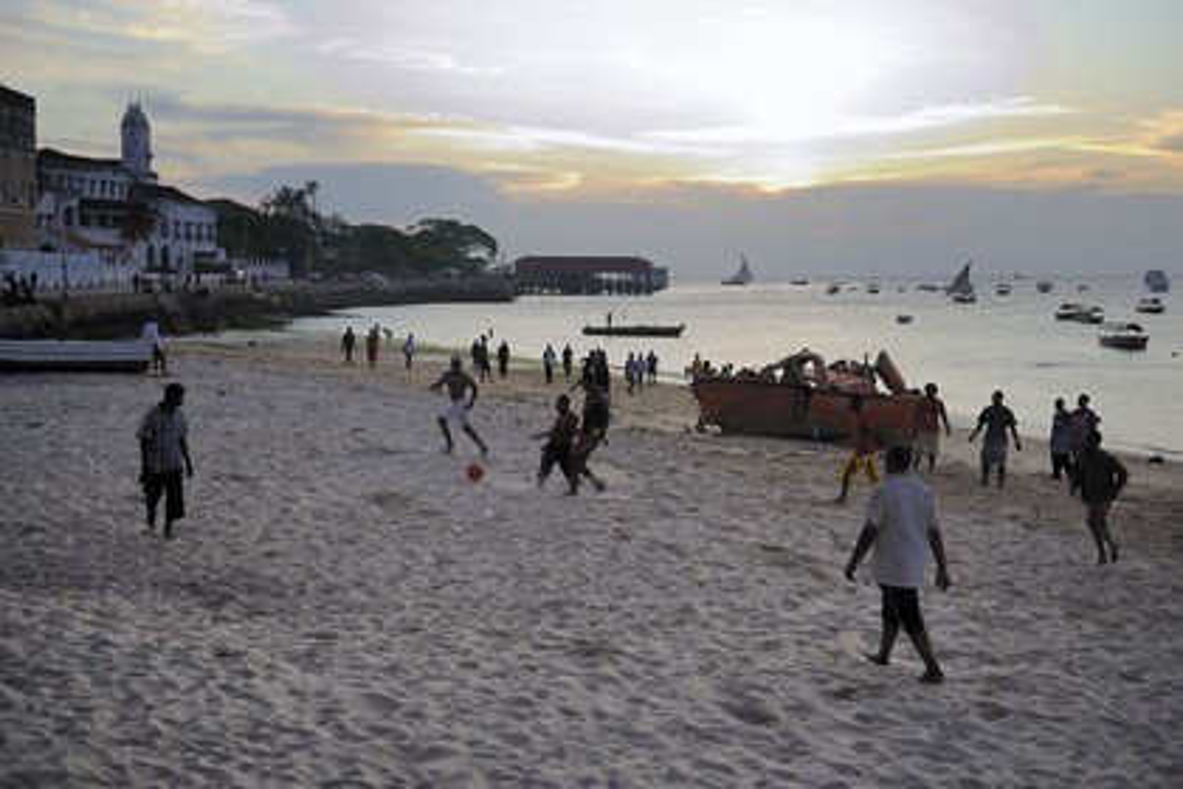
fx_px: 1479
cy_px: 394
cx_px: 592
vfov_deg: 29.9
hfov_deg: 43.6
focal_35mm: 45
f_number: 3.2
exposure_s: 1/320
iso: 400
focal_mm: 45
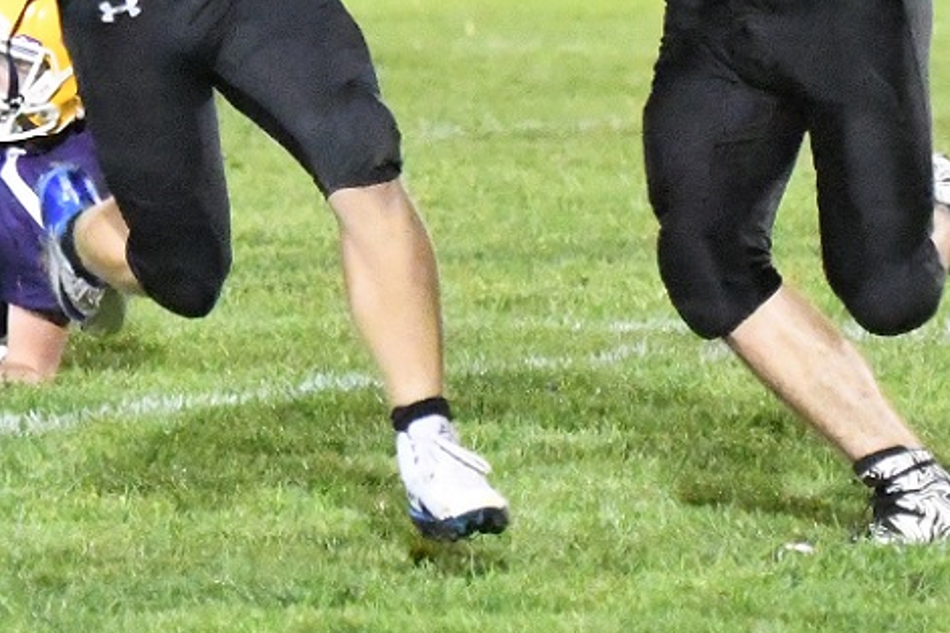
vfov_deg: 4.5
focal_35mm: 304
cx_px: 57
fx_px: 8021
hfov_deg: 6.8
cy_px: 10
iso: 22800
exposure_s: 1/800
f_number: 2.8
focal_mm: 95
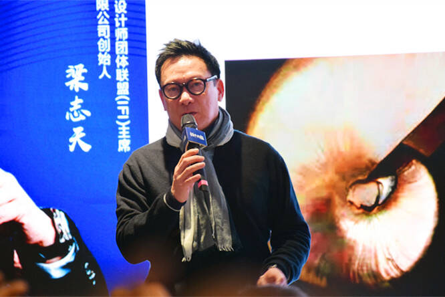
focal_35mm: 210
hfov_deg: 9.8
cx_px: 222
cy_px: 148
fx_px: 2596
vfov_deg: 6.5
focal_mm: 140
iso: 1600
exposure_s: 1/60
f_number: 5.6
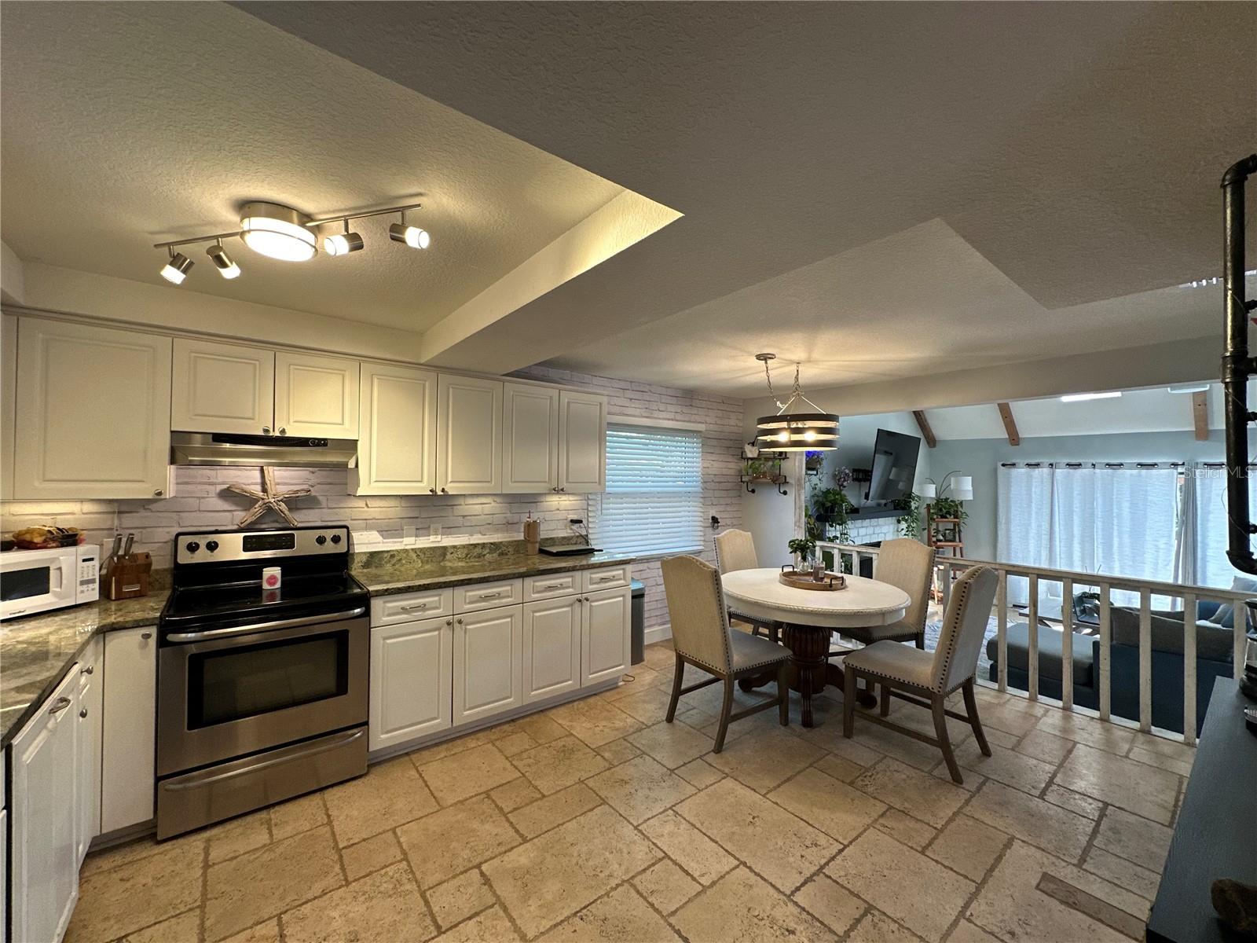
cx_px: 628
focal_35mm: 14
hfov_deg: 102.1
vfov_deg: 85.7
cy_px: 472
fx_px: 508
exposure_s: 1/120
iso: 160
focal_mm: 2.22
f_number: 2.2
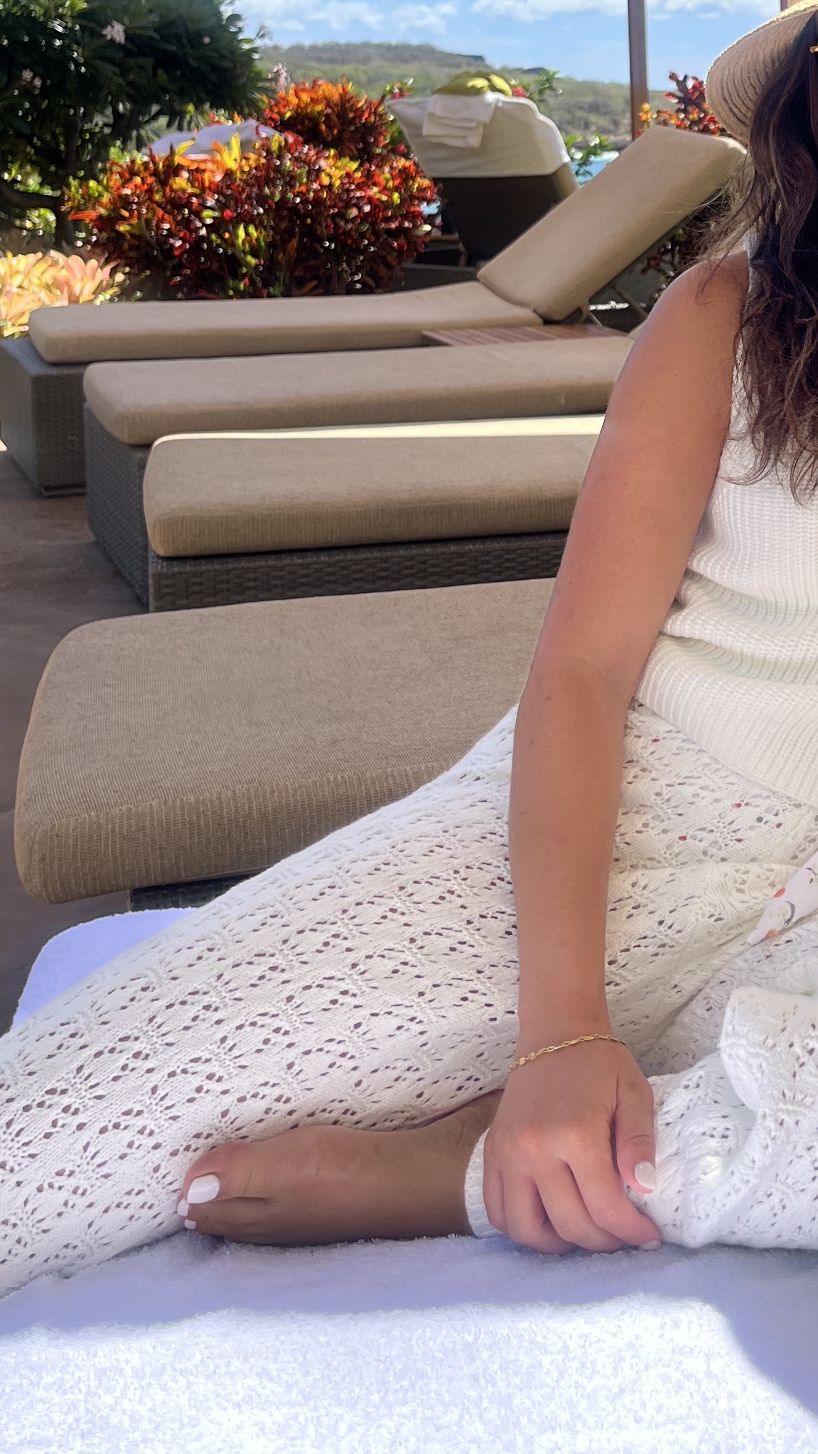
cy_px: 297
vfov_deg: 41.1
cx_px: 836
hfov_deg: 23.7
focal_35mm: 48
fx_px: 1851
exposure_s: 1/1580
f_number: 1.6
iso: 50
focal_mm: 5.1
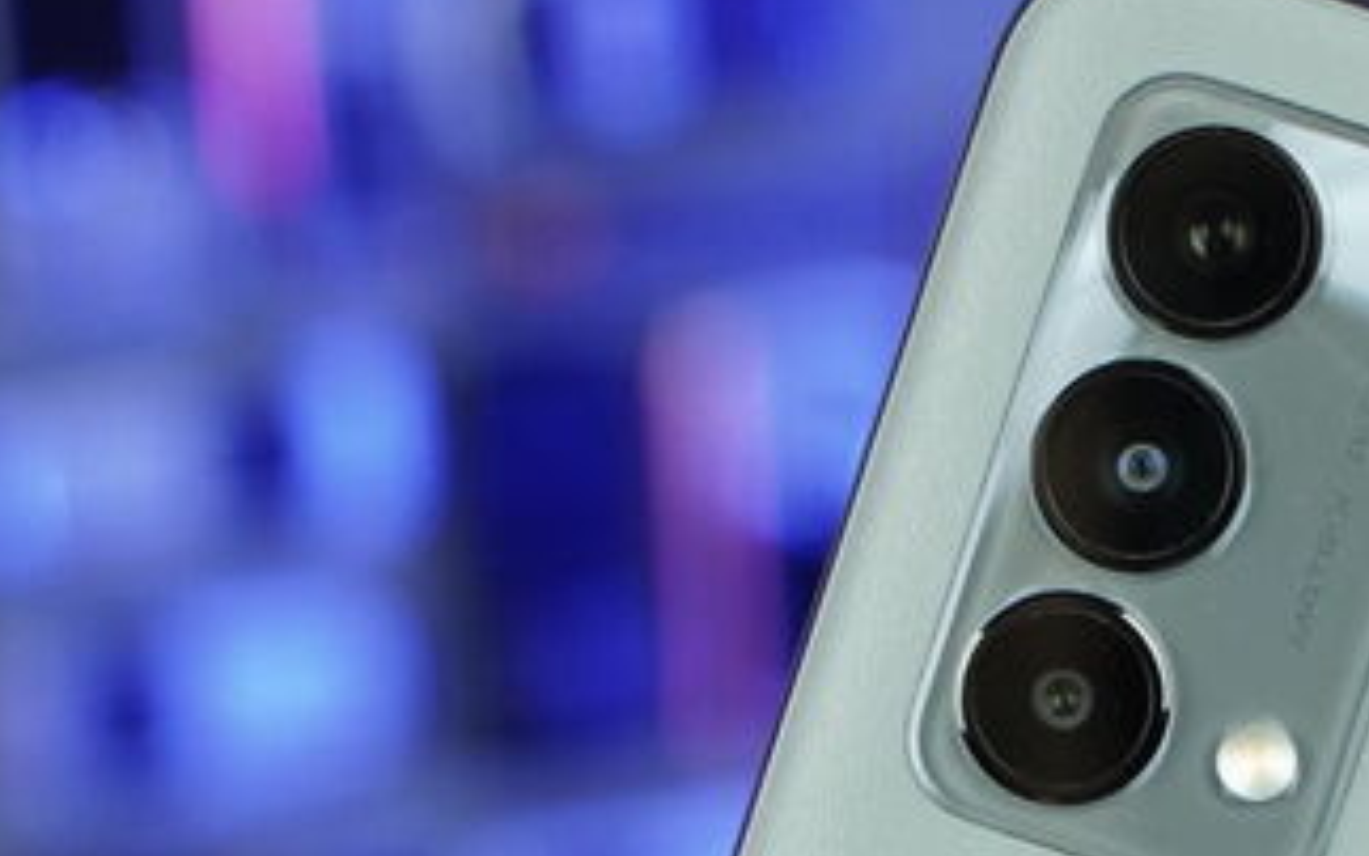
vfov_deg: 6.2
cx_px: 1183
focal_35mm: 212
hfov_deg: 9.9
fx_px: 7911
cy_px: 924
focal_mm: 70
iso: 2000
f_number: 7.1
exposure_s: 1/160
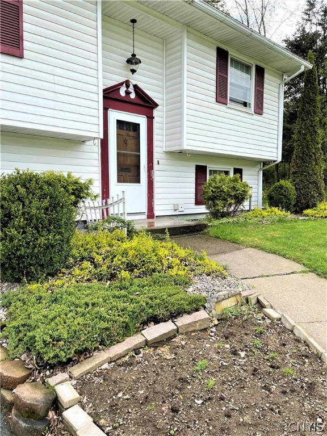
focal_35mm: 26
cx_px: 164
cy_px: 218
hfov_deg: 53.1
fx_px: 327
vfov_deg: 67.3
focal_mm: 5.1
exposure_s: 1/1175
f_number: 1.6
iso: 32
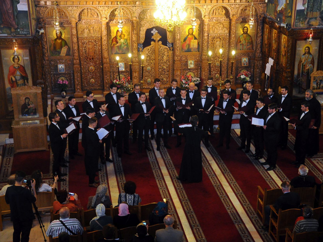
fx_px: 565
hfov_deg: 31.8
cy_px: 127
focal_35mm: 61
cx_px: 187
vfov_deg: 24.2
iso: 1600
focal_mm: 35
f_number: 4.5
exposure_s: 1/40
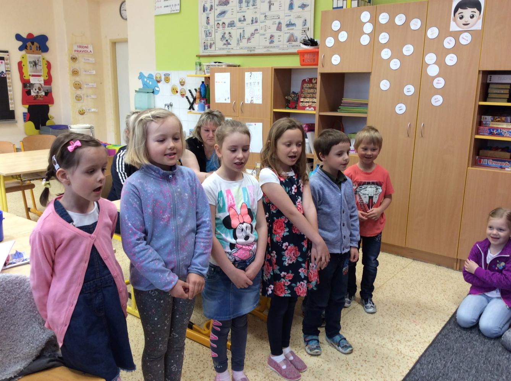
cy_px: 190
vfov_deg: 44.0
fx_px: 472
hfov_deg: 56.9
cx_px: 256
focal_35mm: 32
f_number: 2.4
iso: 32
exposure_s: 1/25
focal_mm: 3.3
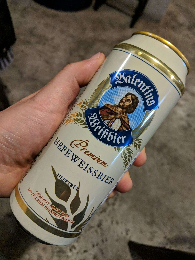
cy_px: 130
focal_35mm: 27
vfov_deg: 65.3
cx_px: 98
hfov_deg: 51.4
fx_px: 203
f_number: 1.8
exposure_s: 1/30
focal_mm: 4.44
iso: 576
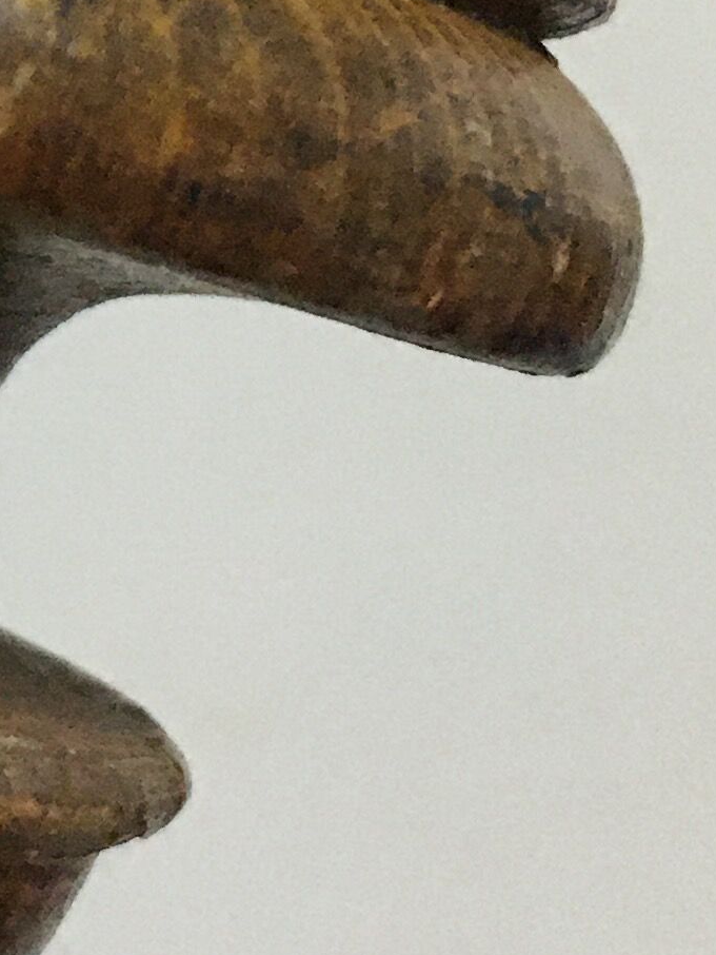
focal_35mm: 129
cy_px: -143
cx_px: -398
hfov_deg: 11.0
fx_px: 3556
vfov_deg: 14.8
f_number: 2.2
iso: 200
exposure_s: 1/25
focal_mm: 4.15
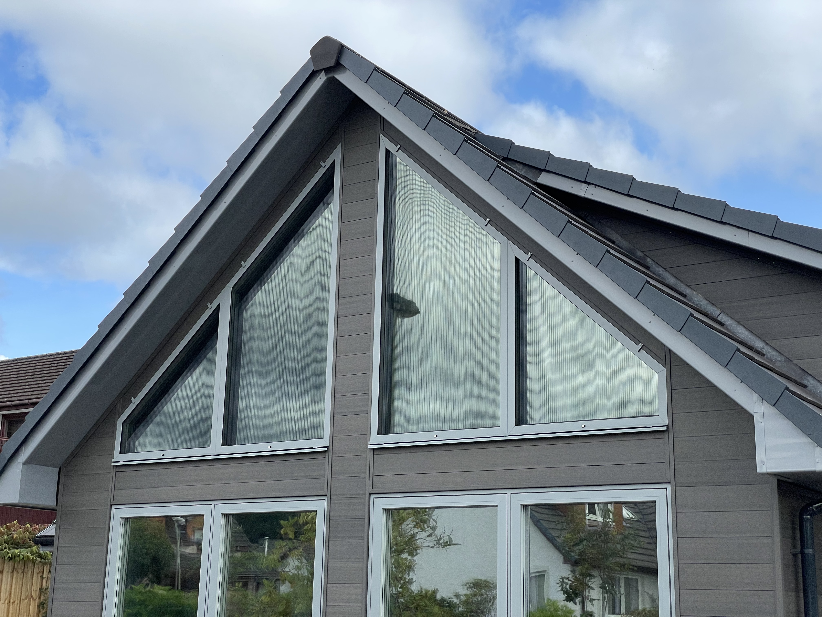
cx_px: 411
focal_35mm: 52
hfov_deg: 36.8
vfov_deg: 28.0
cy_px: 308
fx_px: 1235
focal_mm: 6
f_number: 2
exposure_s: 1/1020
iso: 25
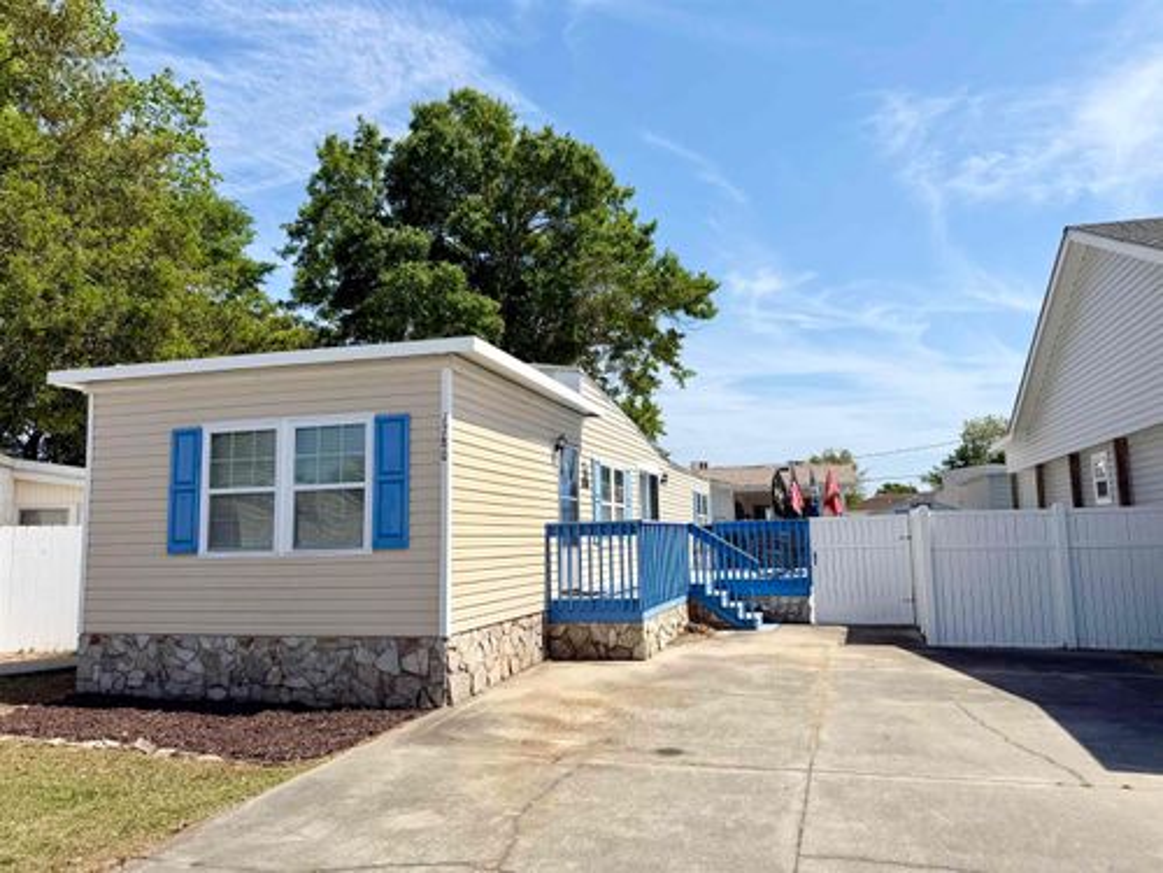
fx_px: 806
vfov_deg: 56.8
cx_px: 582
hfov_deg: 71.6
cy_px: 436
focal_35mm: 24
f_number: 1.78
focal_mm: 6.76
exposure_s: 1/7353
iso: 80
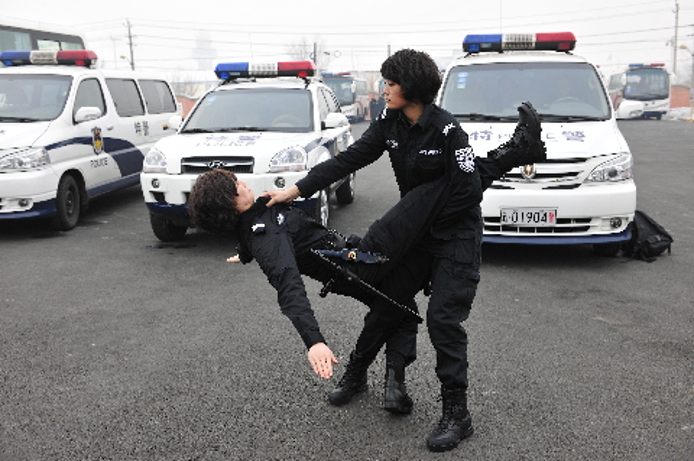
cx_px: 347
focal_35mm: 36
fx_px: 693
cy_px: 230
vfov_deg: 36.8
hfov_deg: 53.2
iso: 180
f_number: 5
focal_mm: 36
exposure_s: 1/200
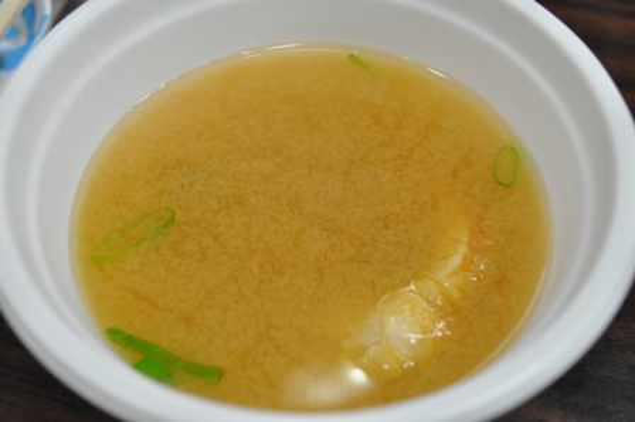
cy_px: 211
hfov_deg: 41.1
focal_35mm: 48
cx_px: 318
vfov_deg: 28.0
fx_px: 846
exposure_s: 1/60
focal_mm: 32
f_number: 5
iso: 800
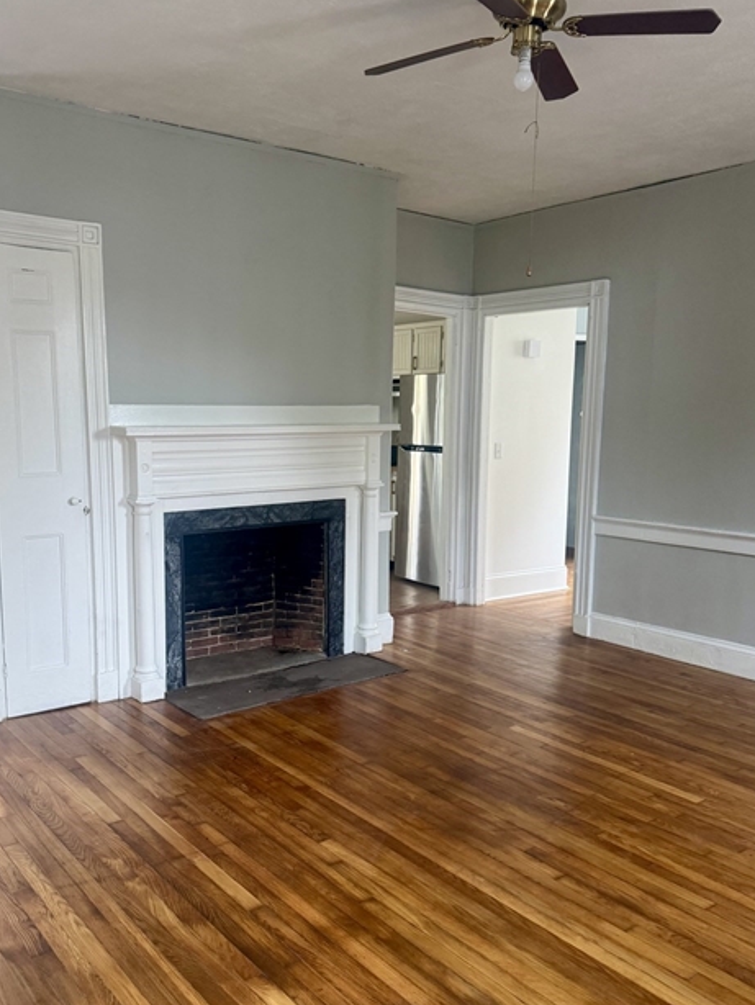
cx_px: 308
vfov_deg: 59.9
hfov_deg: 46.6
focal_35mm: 30
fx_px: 872
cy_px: 530
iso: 200
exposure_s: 1/71
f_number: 1.78
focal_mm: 6.76
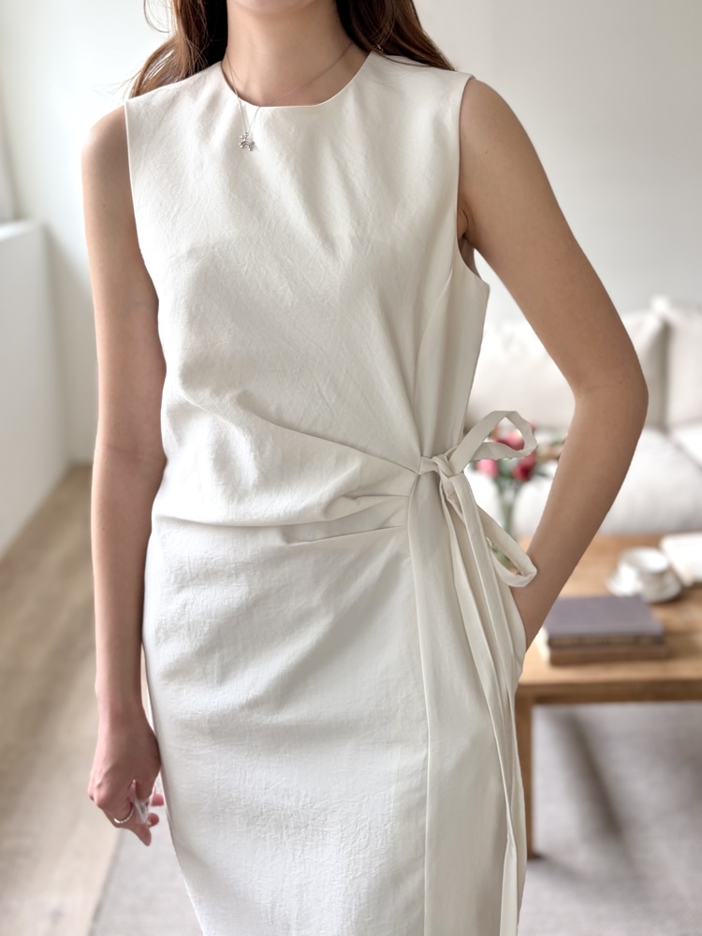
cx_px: 351
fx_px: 703
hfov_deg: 53.1
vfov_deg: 67.3
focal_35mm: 26
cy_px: 468
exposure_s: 1/120
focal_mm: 5.96
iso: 64
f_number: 1.6
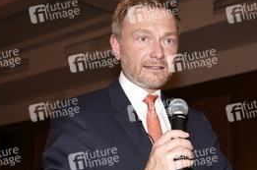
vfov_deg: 15.0
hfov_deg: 22.6
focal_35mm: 90
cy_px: 135
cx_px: 166
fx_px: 641
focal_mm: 52
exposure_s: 1/60
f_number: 6.3
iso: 640
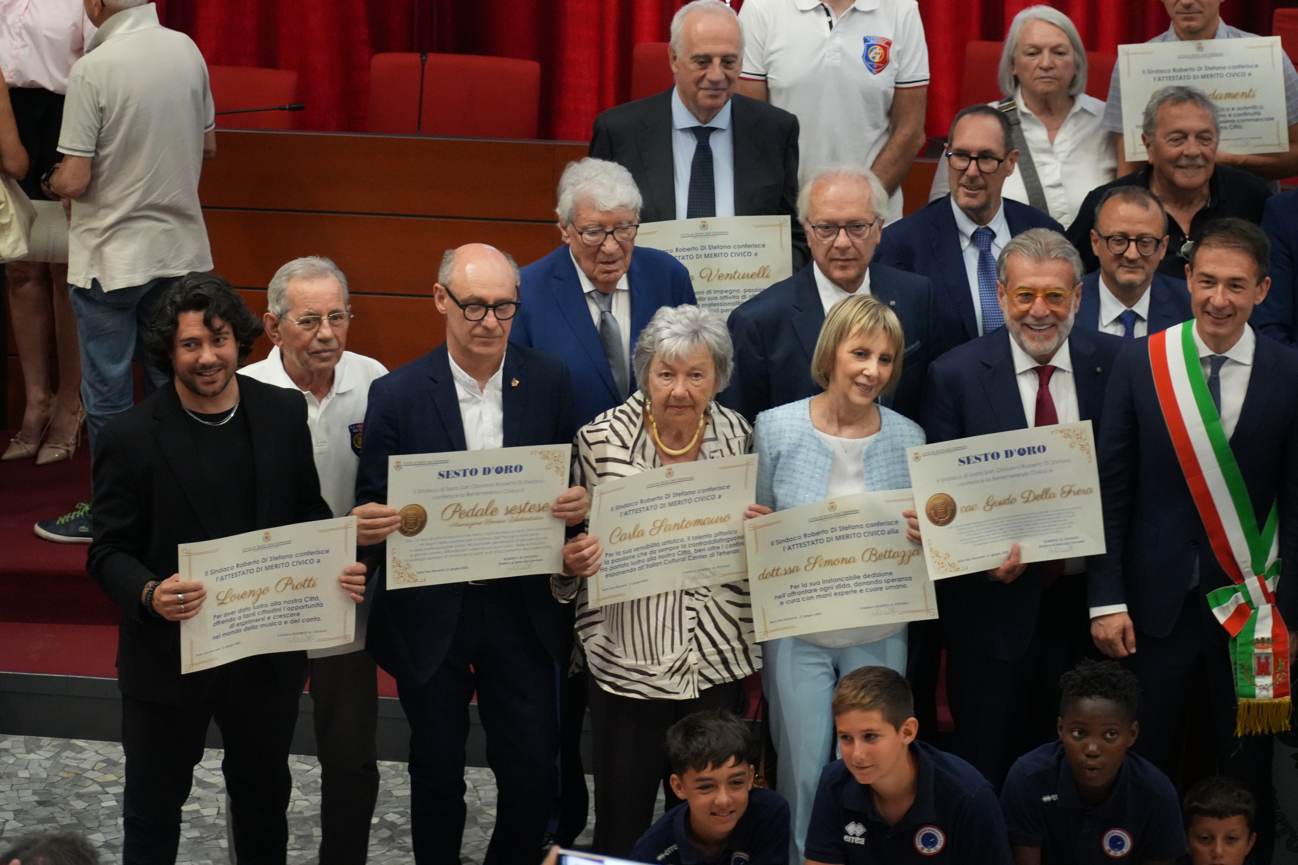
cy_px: 432
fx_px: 4380
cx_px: 649
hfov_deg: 16.9
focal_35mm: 122
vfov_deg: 11.3
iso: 3200
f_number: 4
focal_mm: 81
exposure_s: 1/125
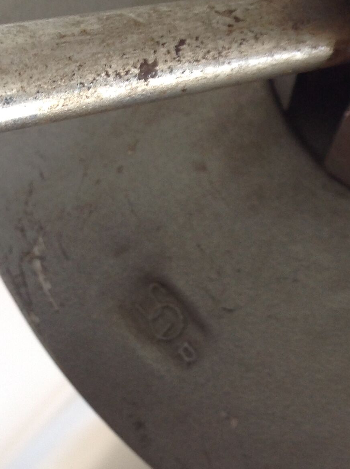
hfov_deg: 18.7
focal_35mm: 78
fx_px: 1054
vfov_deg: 24.4
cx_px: 260
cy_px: 417
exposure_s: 1/20
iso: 50
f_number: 2.4
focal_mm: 4.28
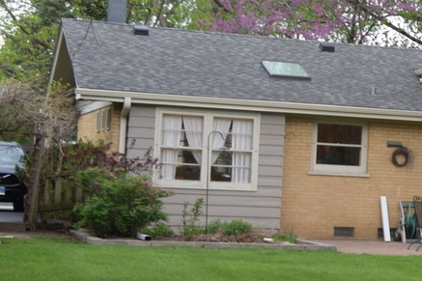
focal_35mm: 117
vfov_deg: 11.7
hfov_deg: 15.2
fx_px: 1369
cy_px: 160
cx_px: 757
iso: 400
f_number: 4.5
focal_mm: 21
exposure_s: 1/80
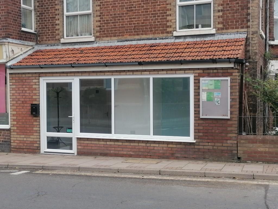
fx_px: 394
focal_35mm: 49
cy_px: 104
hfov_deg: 38.9
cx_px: 139
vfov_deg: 29.7
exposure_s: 1/317
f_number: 1.8
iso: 50
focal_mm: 5.4
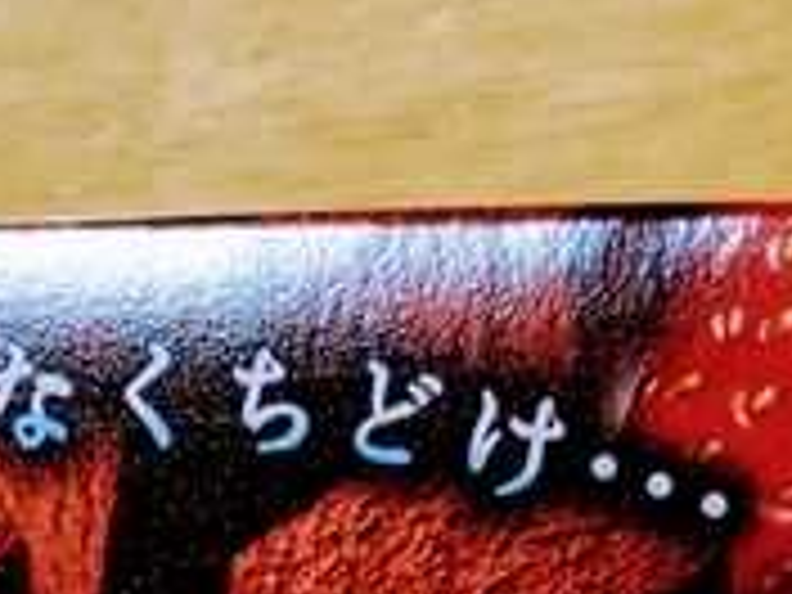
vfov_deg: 7.3
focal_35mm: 184
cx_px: 81
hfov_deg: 10.7
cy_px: 1624
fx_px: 4210
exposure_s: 1/60
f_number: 1.73
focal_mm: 4.38
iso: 87
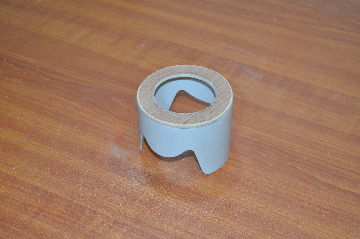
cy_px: 120
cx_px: 180
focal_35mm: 69
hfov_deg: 29.3
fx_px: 689
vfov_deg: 19.6
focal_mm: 46
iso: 800
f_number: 5.3
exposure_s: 1/60
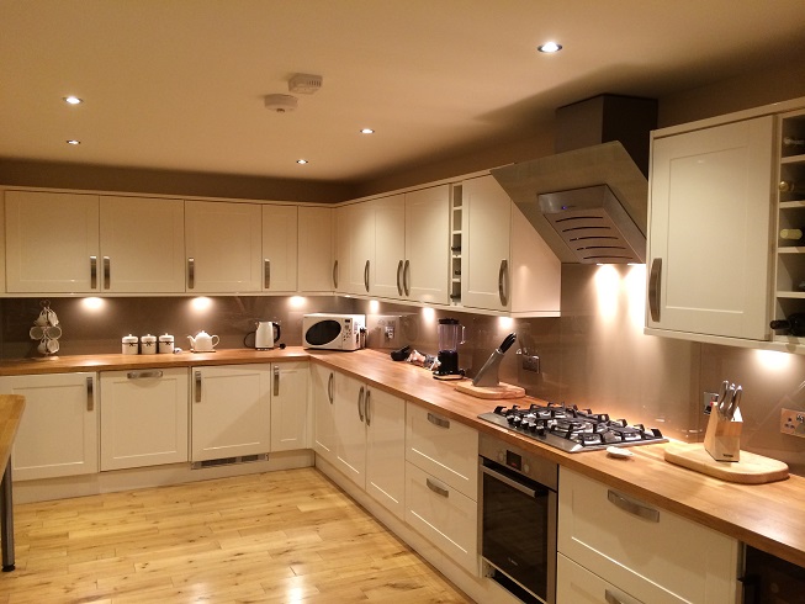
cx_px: 402
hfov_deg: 60.0
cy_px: 302
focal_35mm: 30
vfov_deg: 46.8
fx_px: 698
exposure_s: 1/33
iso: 200
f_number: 2.2
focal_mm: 4.12
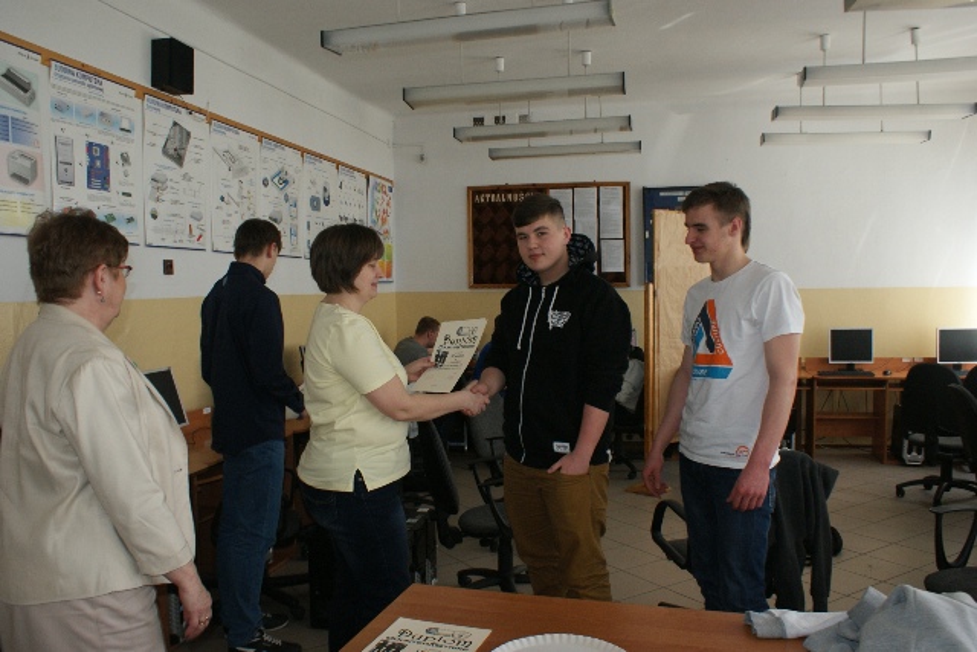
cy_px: 326
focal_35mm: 30
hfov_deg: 61.9
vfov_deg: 43.6
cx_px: 488
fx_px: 814
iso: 400
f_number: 5.6
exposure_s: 1/60
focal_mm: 20
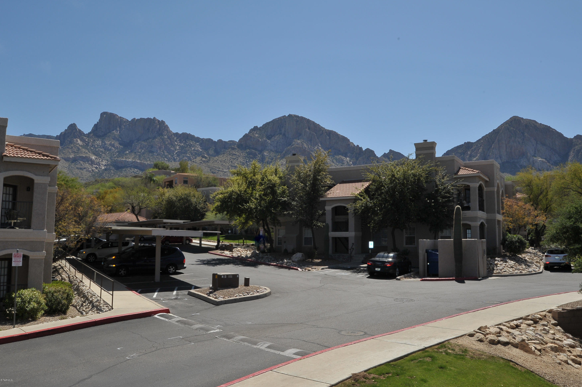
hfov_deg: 60.3
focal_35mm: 31
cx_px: 294
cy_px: 193
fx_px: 501
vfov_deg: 42.3
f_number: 18
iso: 320
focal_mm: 30
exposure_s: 1/320
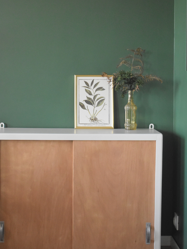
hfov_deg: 22.0
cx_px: 83
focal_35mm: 67
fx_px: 481
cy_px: 103
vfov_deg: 29.0
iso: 2200
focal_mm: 31
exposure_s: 1/125
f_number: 4.2
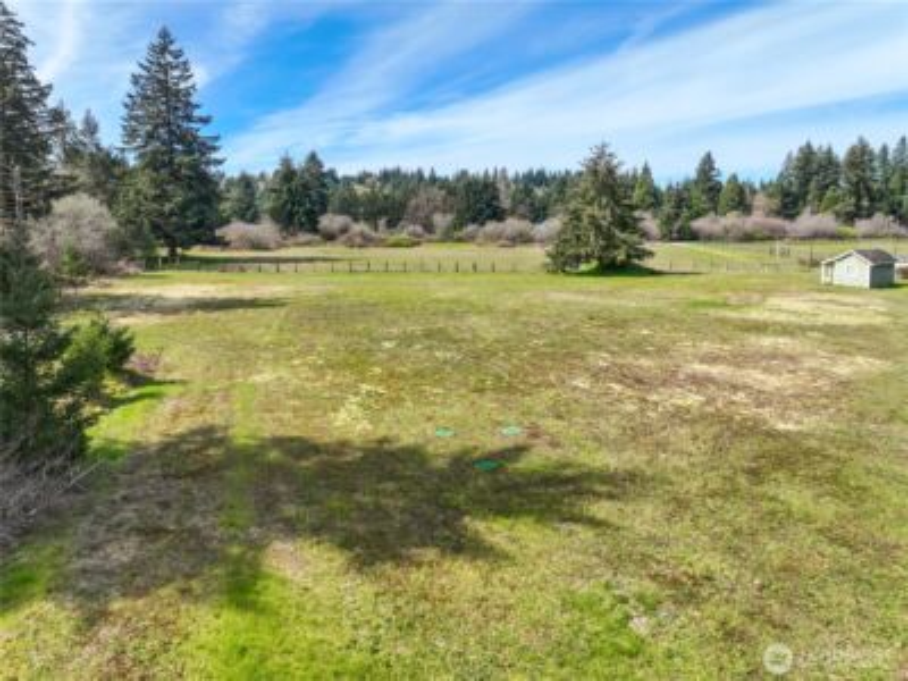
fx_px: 630
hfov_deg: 71.6
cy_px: 340
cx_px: 454
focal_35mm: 24
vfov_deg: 56.8
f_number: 2.8
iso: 170
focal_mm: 12.29
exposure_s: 1/1250
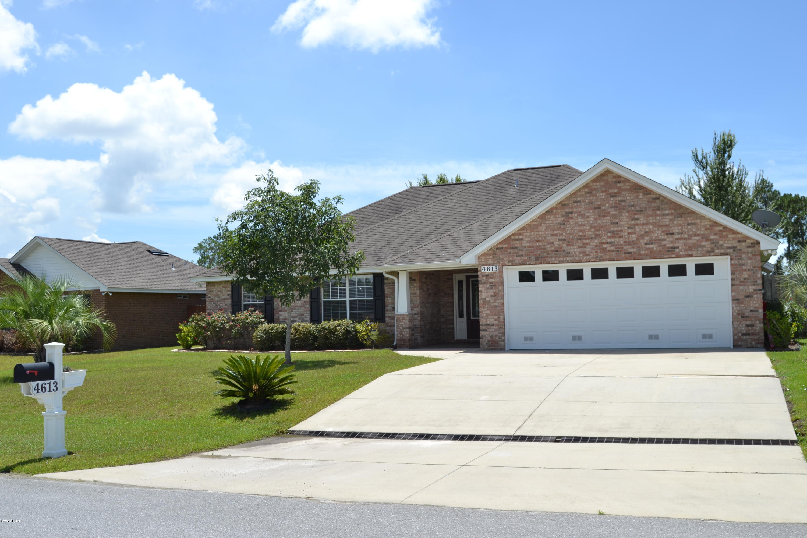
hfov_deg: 55.1
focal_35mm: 34
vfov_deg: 38.4
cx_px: 404
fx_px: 773
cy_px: 269
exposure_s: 1/250
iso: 100
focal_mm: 23
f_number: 8
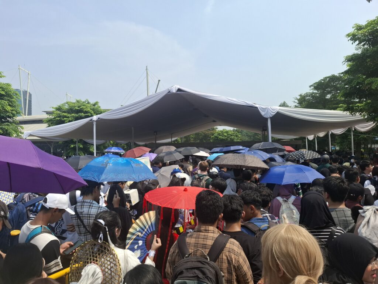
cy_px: 142
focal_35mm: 23
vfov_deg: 58.9
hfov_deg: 73.9
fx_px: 251
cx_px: 189
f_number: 1.8
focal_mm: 5.54
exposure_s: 1/1873
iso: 50
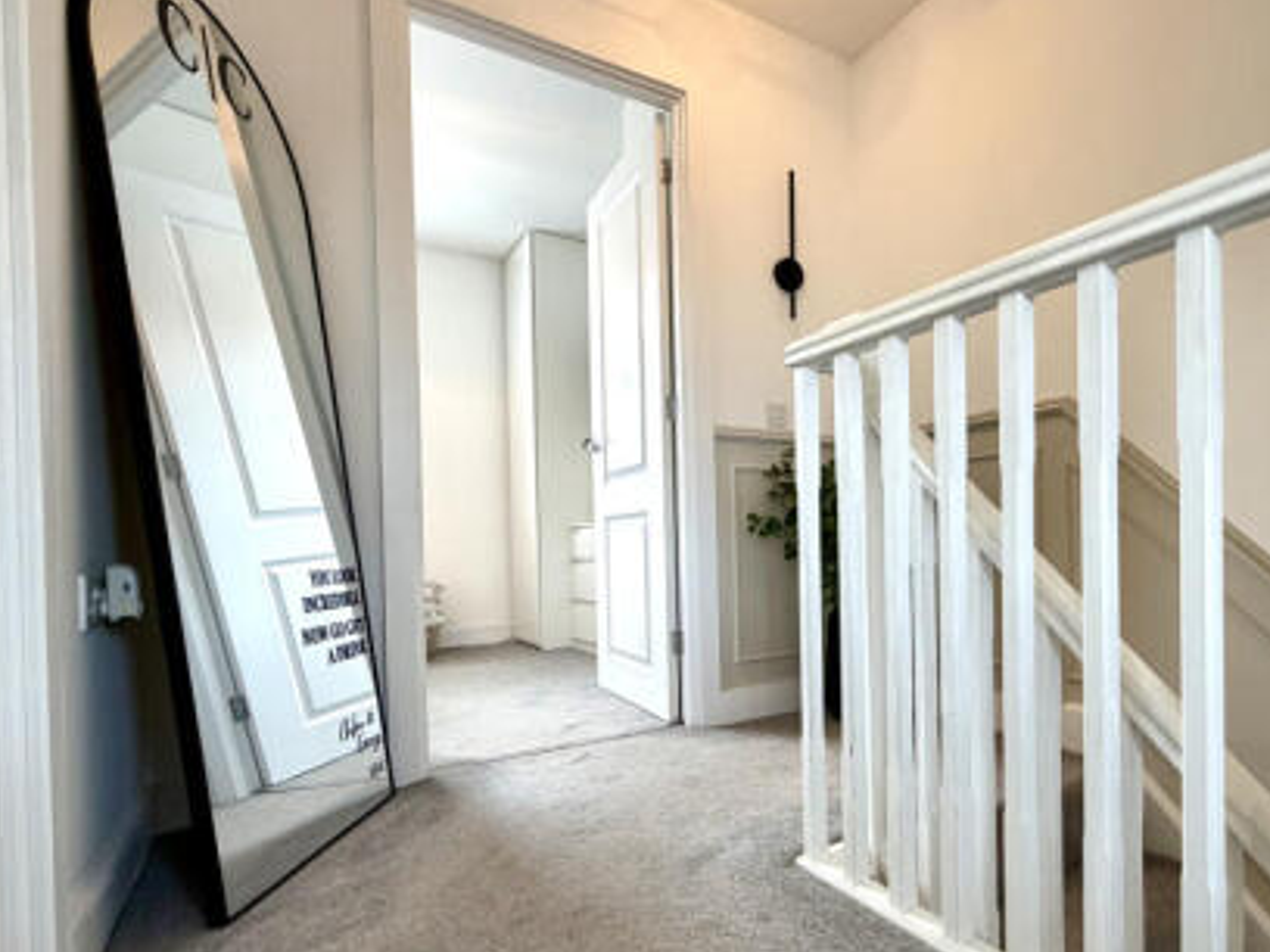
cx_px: 795
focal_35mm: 20
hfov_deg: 80.2
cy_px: 546
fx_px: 734
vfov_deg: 65.6
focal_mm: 2.22
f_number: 2.2
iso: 320
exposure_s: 1/100
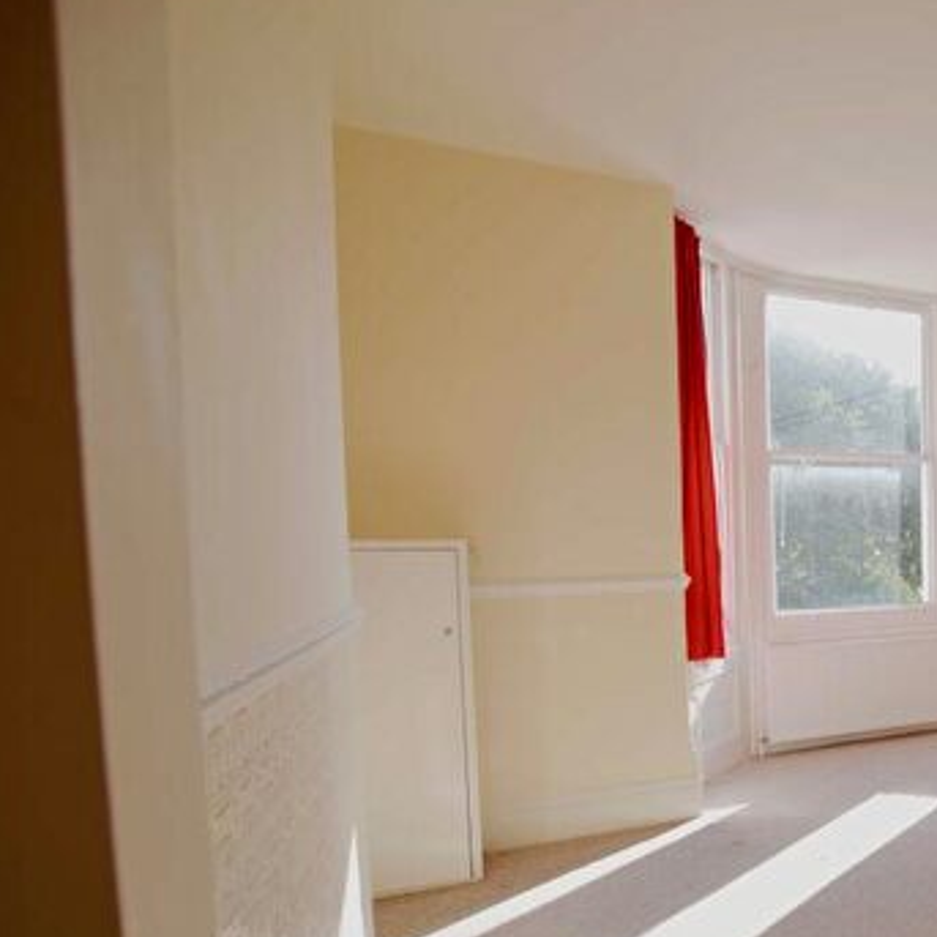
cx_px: 945
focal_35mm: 26
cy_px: 602
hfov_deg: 49.3
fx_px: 796
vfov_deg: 59.9
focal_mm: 10
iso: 100
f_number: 3.5
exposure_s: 1/320
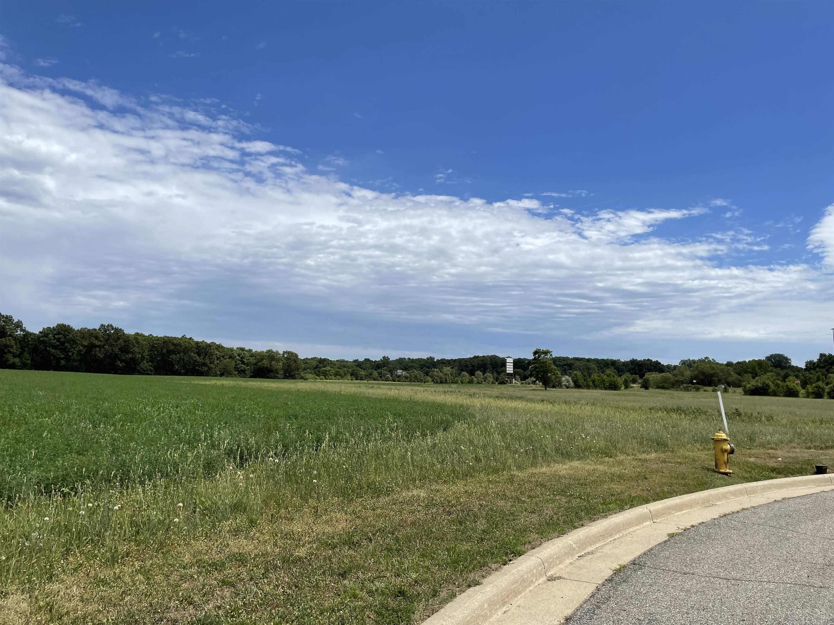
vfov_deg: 53.1
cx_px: 417
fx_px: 626
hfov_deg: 67.3
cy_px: 312
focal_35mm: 26
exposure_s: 1/7299
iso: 32
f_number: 1.6
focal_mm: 4.2
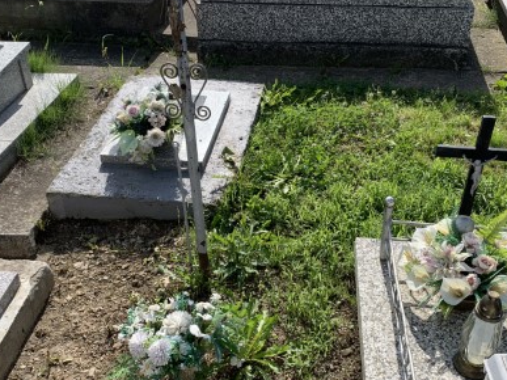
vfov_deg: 33.6
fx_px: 630
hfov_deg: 43.9
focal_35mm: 43
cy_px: 189
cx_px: 254
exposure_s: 1/1880
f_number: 1.8
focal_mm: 4.25
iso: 25
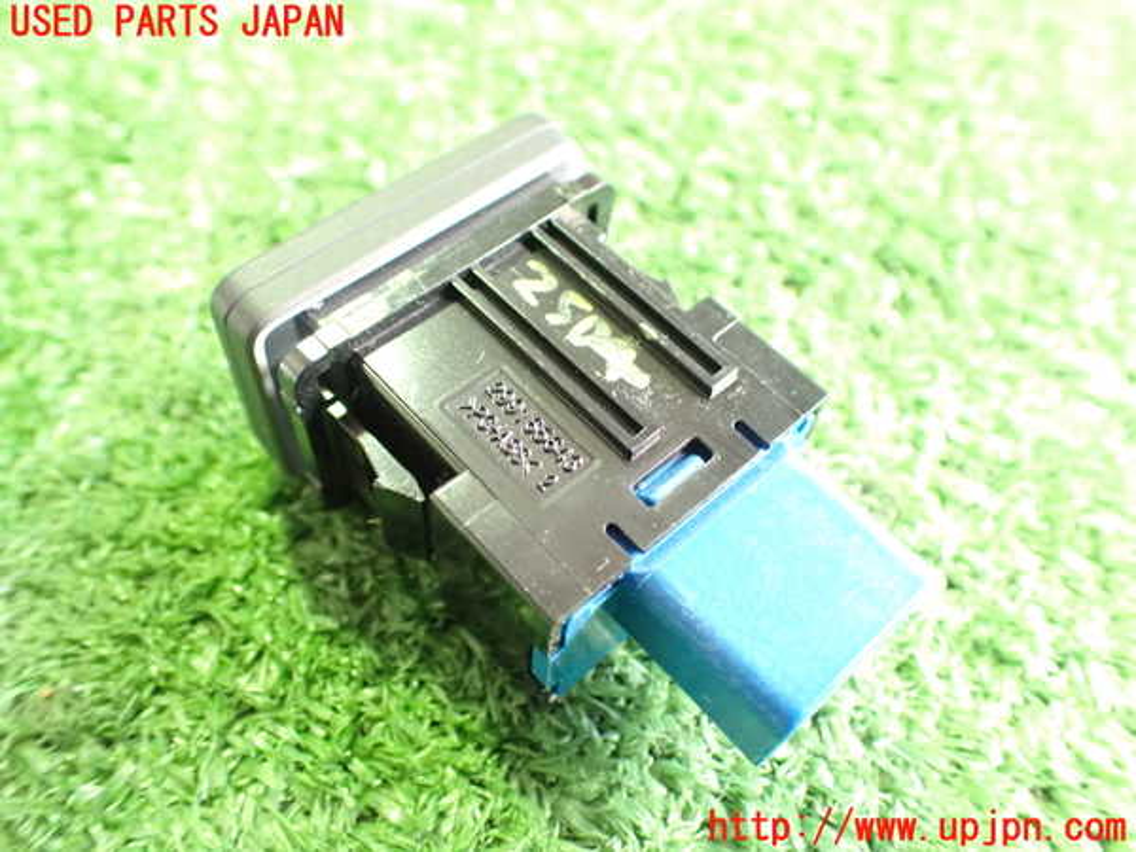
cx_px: 568
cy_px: 426
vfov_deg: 46.8
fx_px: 985
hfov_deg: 60.0
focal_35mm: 30
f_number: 2.3
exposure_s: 1/30
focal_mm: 5.4
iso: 1250
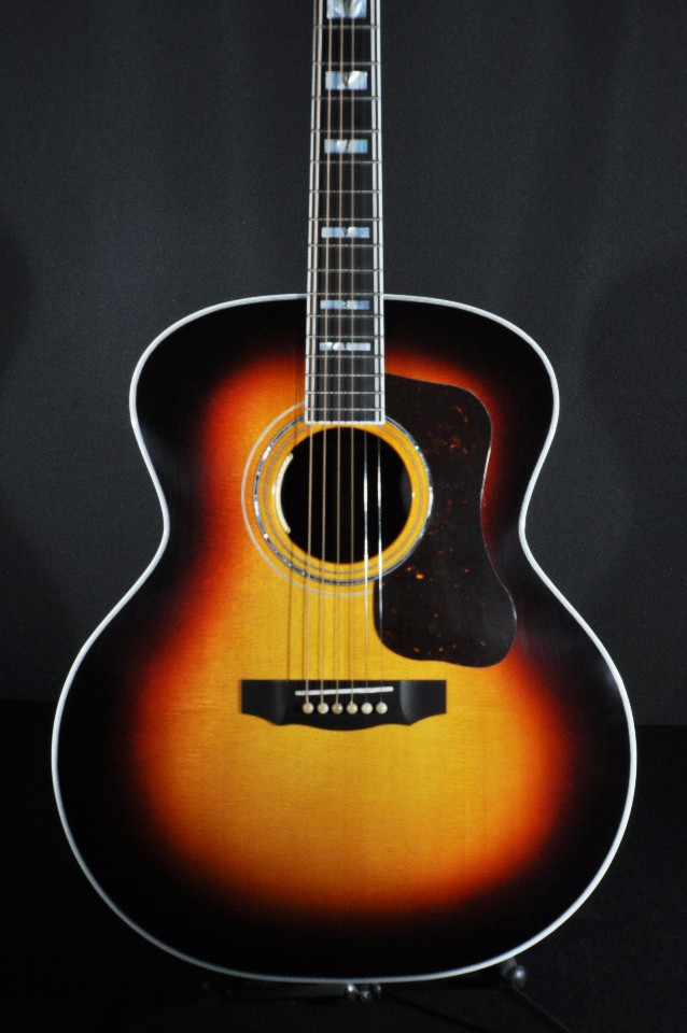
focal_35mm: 75
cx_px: 344
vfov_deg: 27.0
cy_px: 516
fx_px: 2151
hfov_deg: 18.1
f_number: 13
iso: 800
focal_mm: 50
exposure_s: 1/125
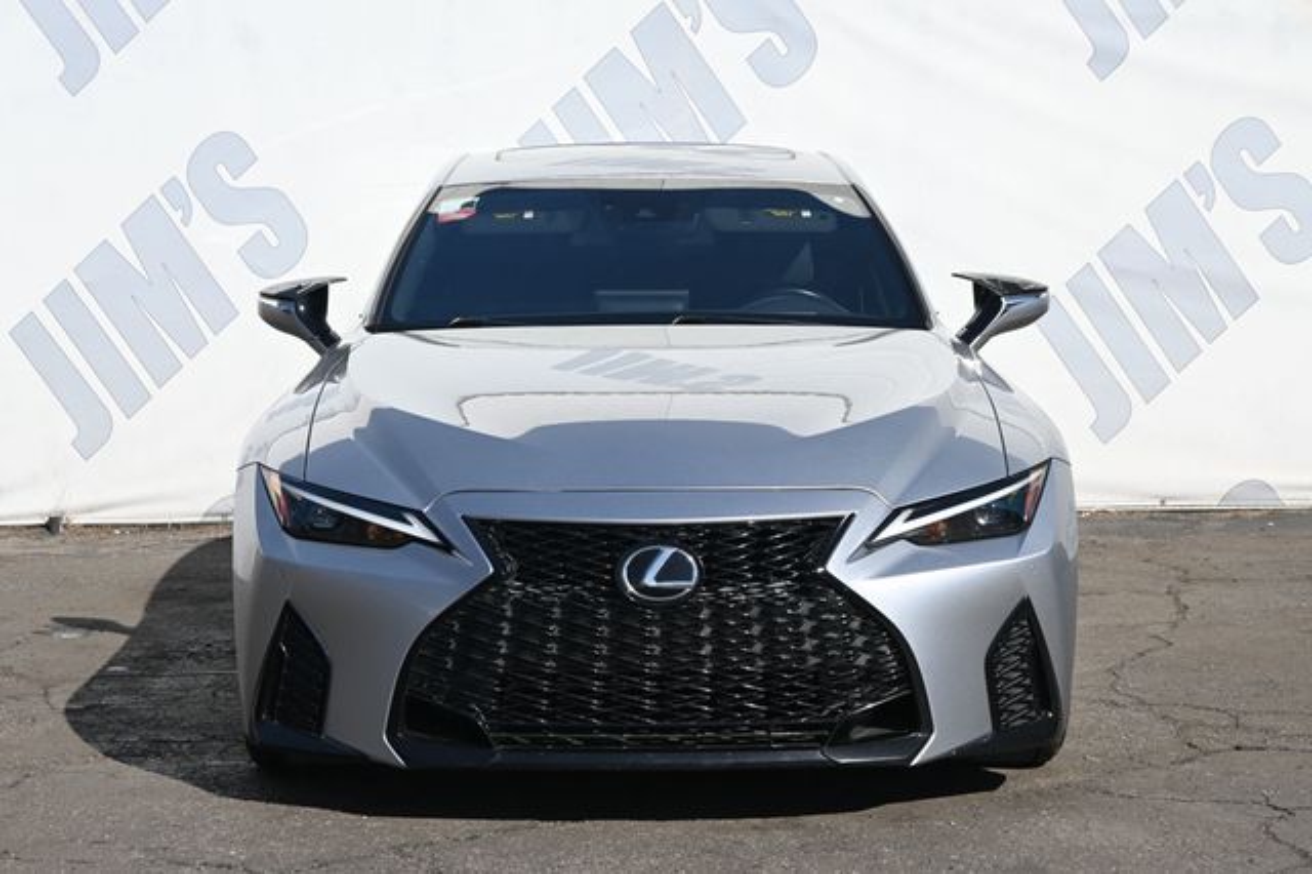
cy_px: 437
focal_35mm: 75
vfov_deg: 18.2
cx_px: 656
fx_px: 2732
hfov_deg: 27.0
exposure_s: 1/250
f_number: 6.3
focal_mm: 50
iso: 125
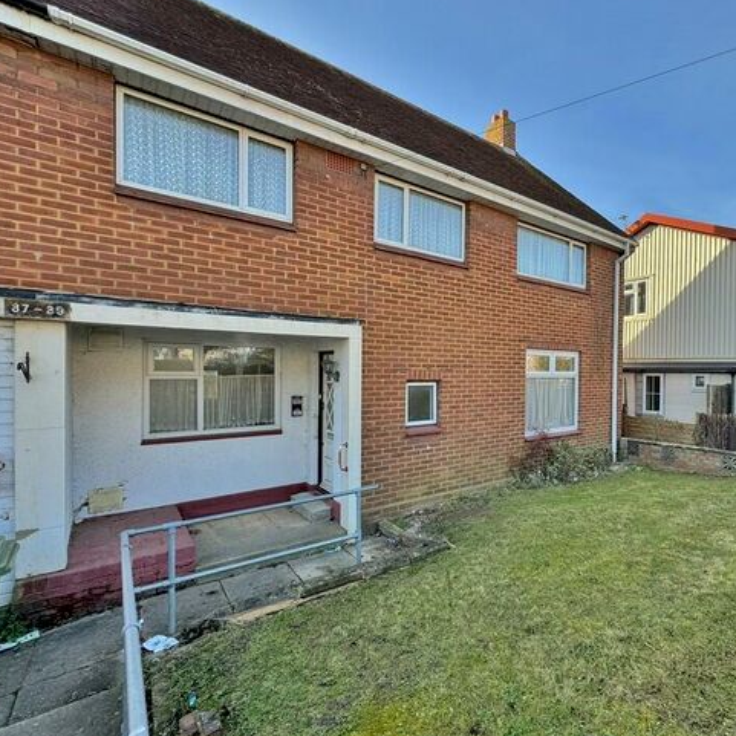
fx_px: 433
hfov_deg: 76.9
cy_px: 377
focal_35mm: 18
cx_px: 517
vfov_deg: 80.7
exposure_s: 1/297
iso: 40
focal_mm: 2.22
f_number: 2.2
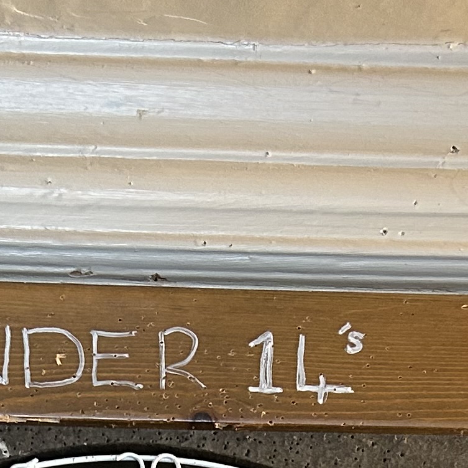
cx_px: 104
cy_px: 825
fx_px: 1881
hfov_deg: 14.1
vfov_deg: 12.9
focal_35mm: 123
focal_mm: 5.7
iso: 200
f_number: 1.5
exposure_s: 1/50
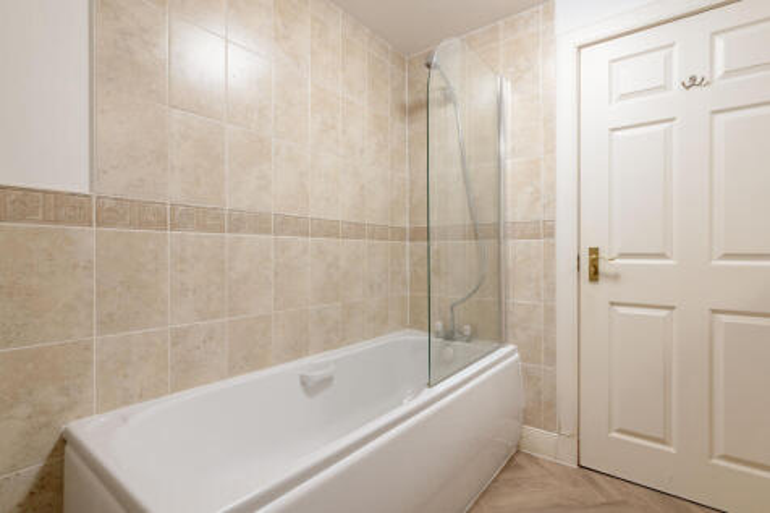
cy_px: 256
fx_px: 363
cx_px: 385
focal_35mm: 17
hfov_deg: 93.3
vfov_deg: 70.4
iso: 400
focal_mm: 17
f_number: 8
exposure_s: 1/13
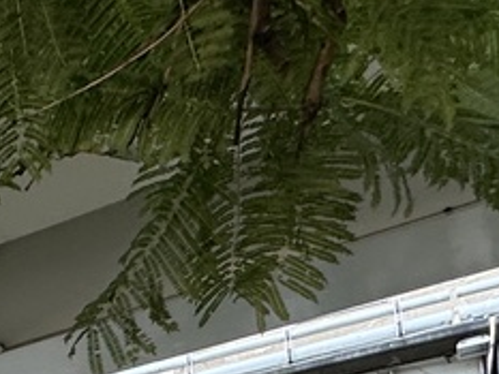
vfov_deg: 16.7
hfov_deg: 20.1
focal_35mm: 72
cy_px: 686
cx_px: -385
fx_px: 1038
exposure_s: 1/99
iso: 80
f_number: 2.2
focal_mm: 2.22
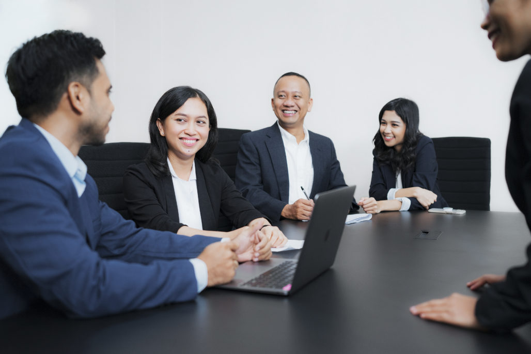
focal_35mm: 35
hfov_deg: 54.4
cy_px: 177
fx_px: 516
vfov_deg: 37.8
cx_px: 266
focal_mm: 35
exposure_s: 1/160
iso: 640
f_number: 2.2
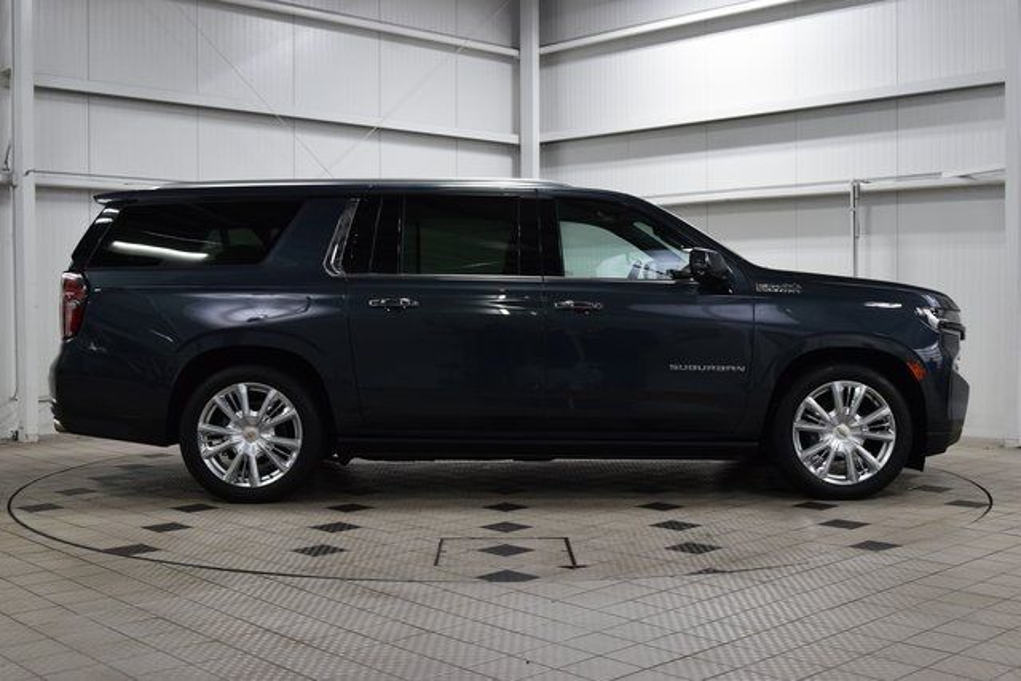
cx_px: 510
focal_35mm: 44
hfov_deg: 45.0
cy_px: 340
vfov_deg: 30.9
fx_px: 1234
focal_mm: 29
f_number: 8
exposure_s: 1/60
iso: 1600
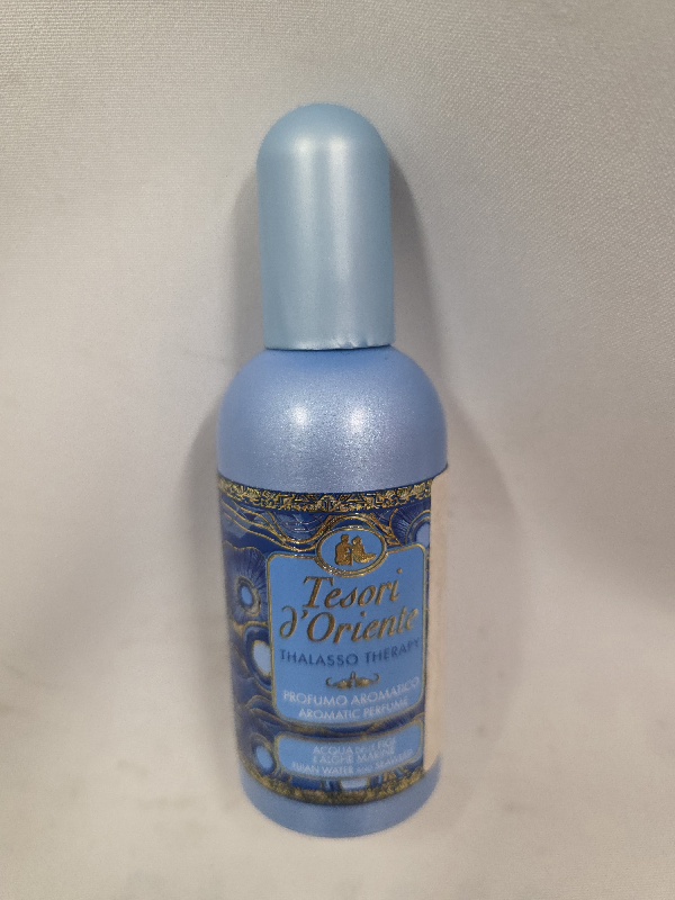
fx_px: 598
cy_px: 450
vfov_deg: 73.9
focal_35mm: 23
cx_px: 338
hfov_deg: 58.9
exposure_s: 1/101
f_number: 1.7
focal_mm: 6.3
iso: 500
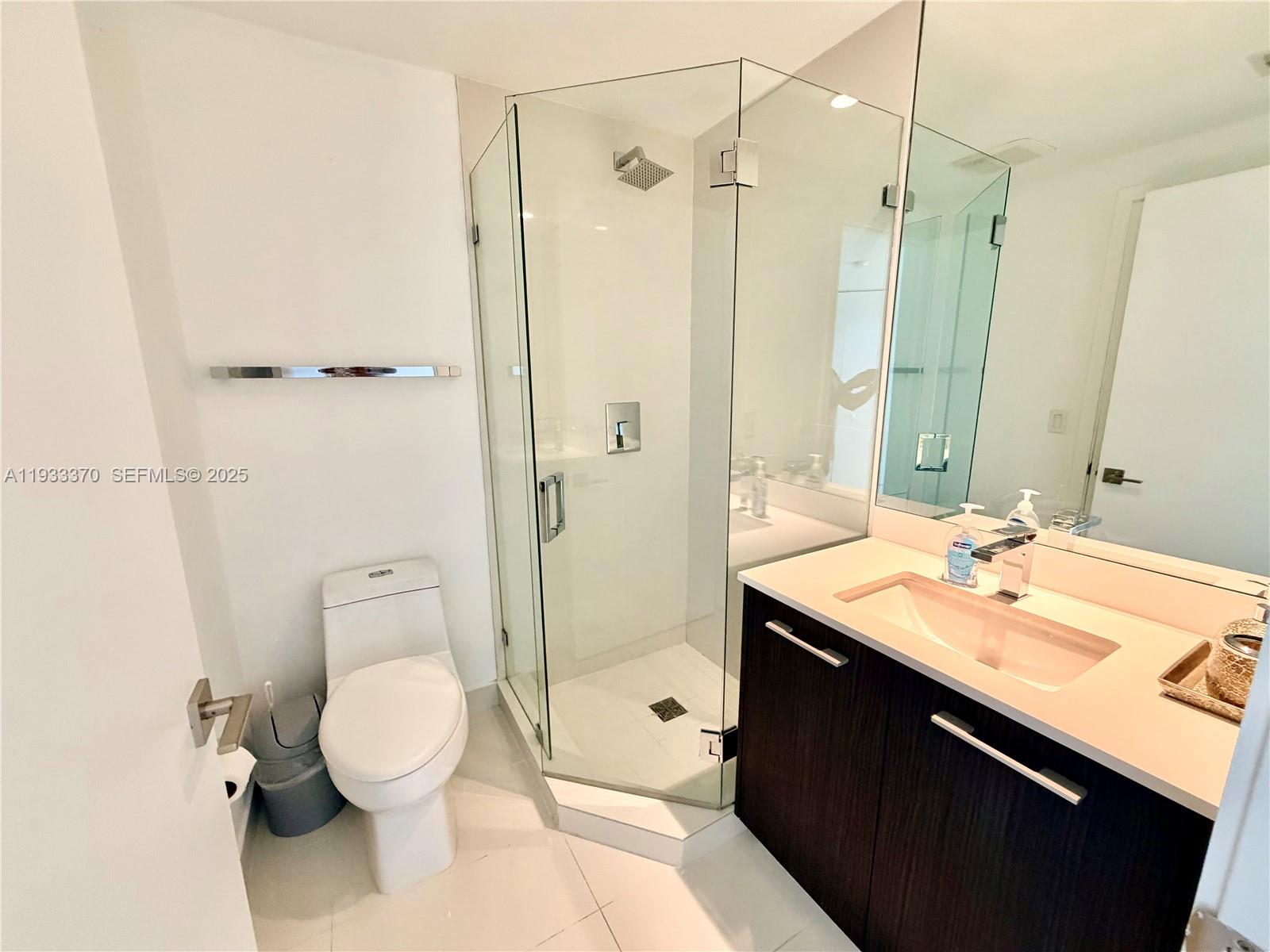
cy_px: 476
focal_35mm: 14
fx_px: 514
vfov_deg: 85.7
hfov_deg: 102.1
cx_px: 635
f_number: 2.2
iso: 320
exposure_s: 1/60
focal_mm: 2.22
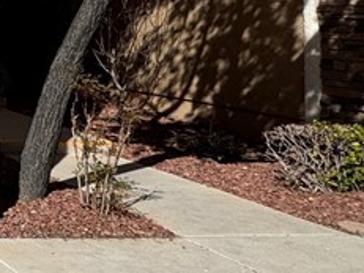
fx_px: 652
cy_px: 8
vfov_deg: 22.8
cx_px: -358
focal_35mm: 62
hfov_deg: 19.2
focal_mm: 2.22
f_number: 2.2
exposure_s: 1/3906
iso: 40
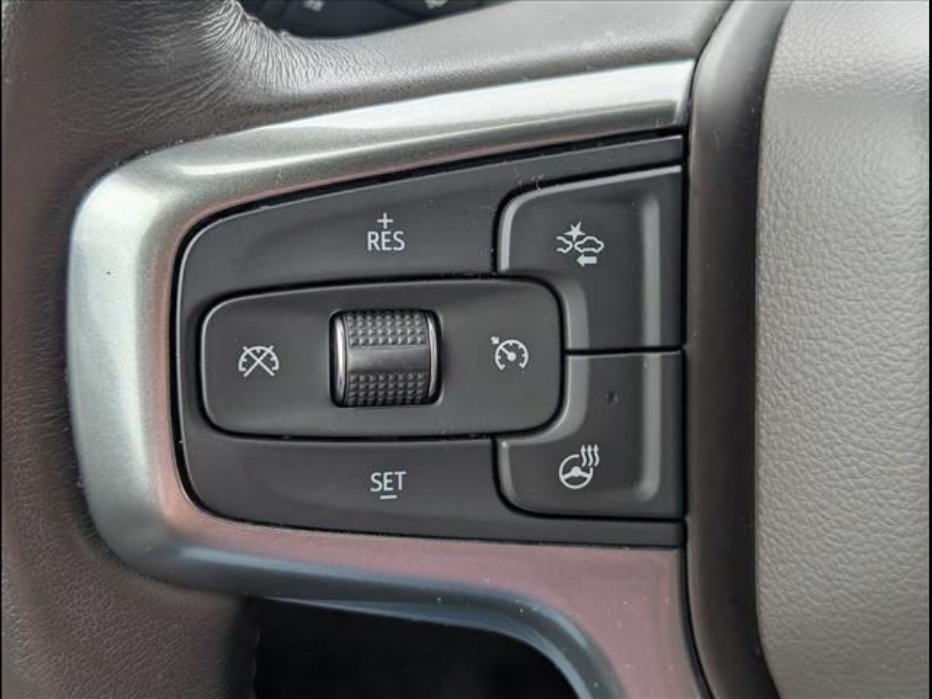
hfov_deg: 38.9
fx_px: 1319
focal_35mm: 49
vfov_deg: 29.7
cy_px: 350
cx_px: 466
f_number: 1.68
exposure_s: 1/769
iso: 264
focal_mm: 6.9
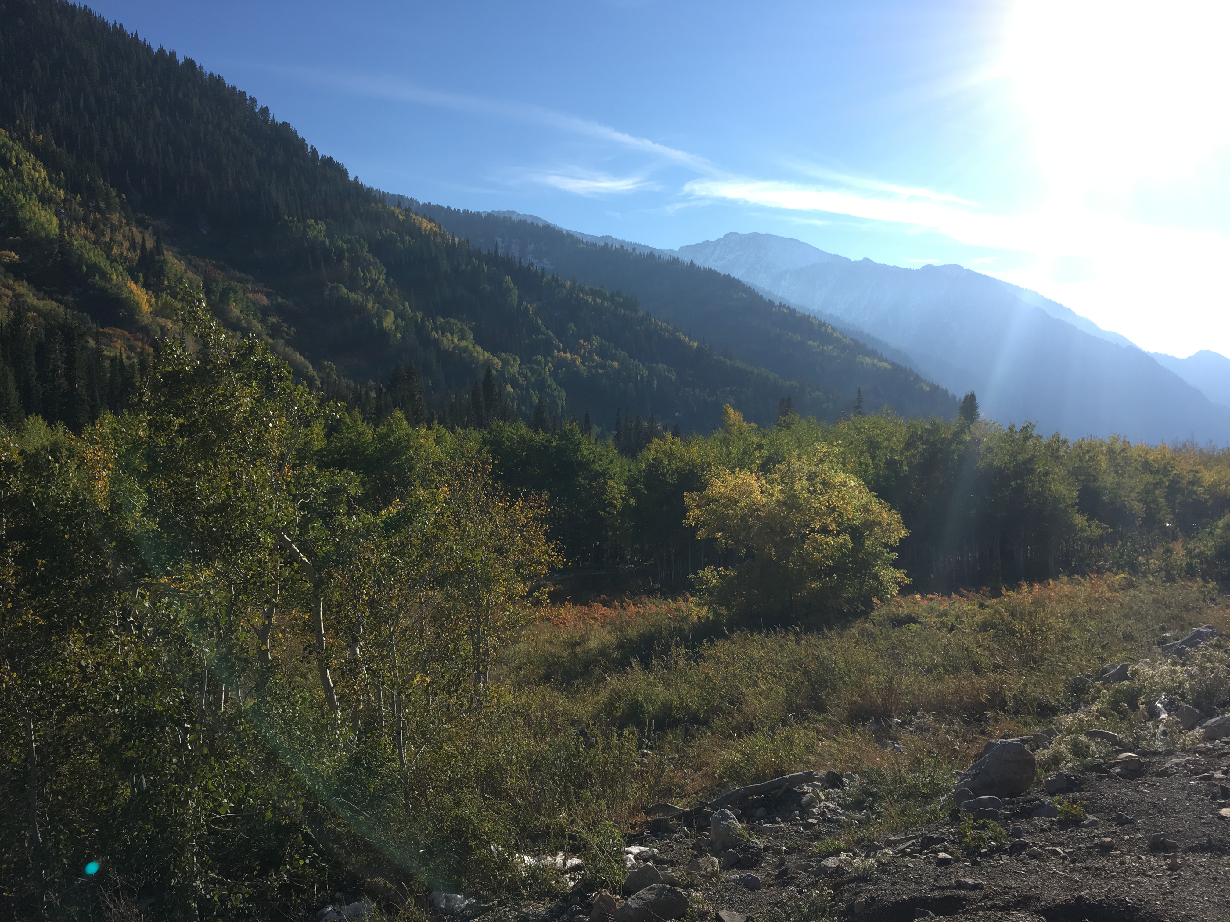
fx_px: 1030
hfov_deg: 61.7
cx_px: 615
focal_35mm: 29
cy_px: 461
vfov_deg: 48.2
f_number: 2.2
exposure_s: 1/1350
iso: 25
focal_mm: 4.15
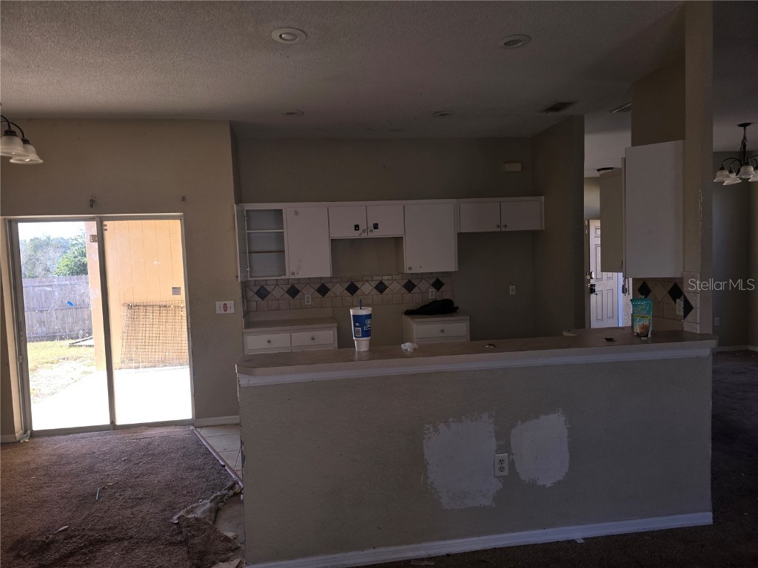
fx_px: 504
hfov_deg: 73.9
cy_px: 284
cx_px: 379
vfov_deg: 58.9
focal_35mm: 23
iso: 20
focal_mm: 6.3
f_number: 1.7
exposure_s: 1/120
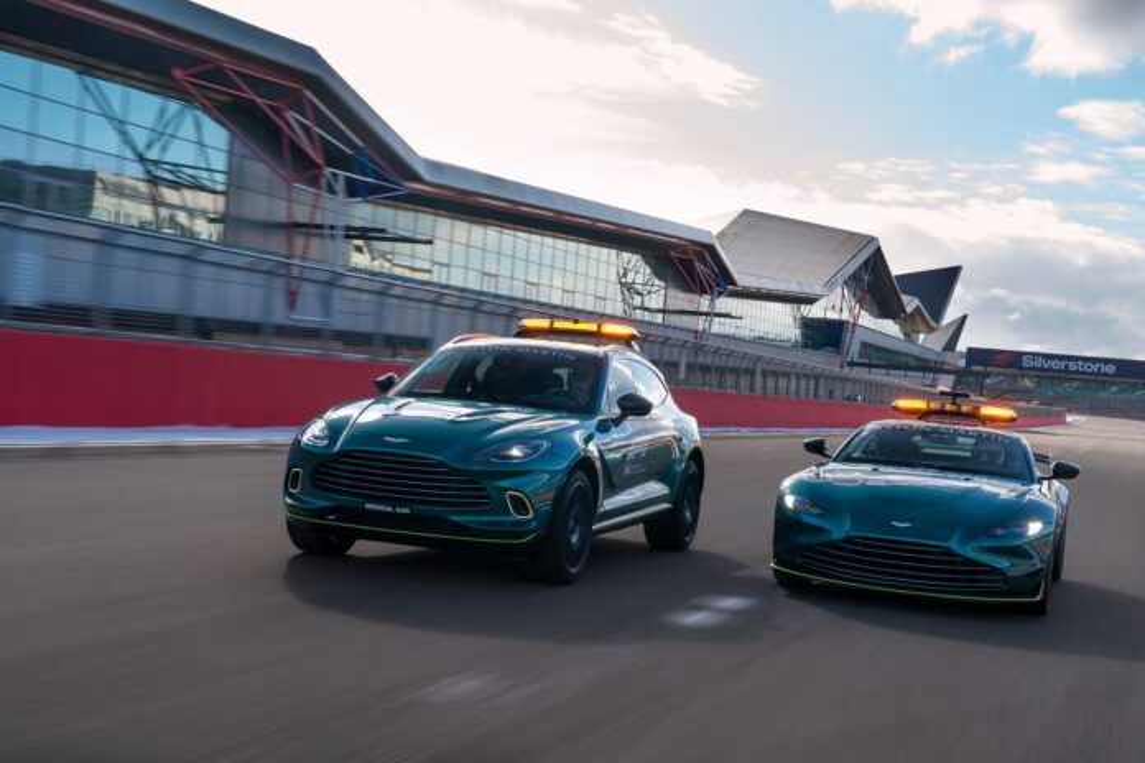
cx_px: 572
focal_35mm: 47
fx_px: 1495
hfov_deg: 41.9
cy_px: 382
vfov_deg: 28.6
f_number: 11
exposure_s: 1/25
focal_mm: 47
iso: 64
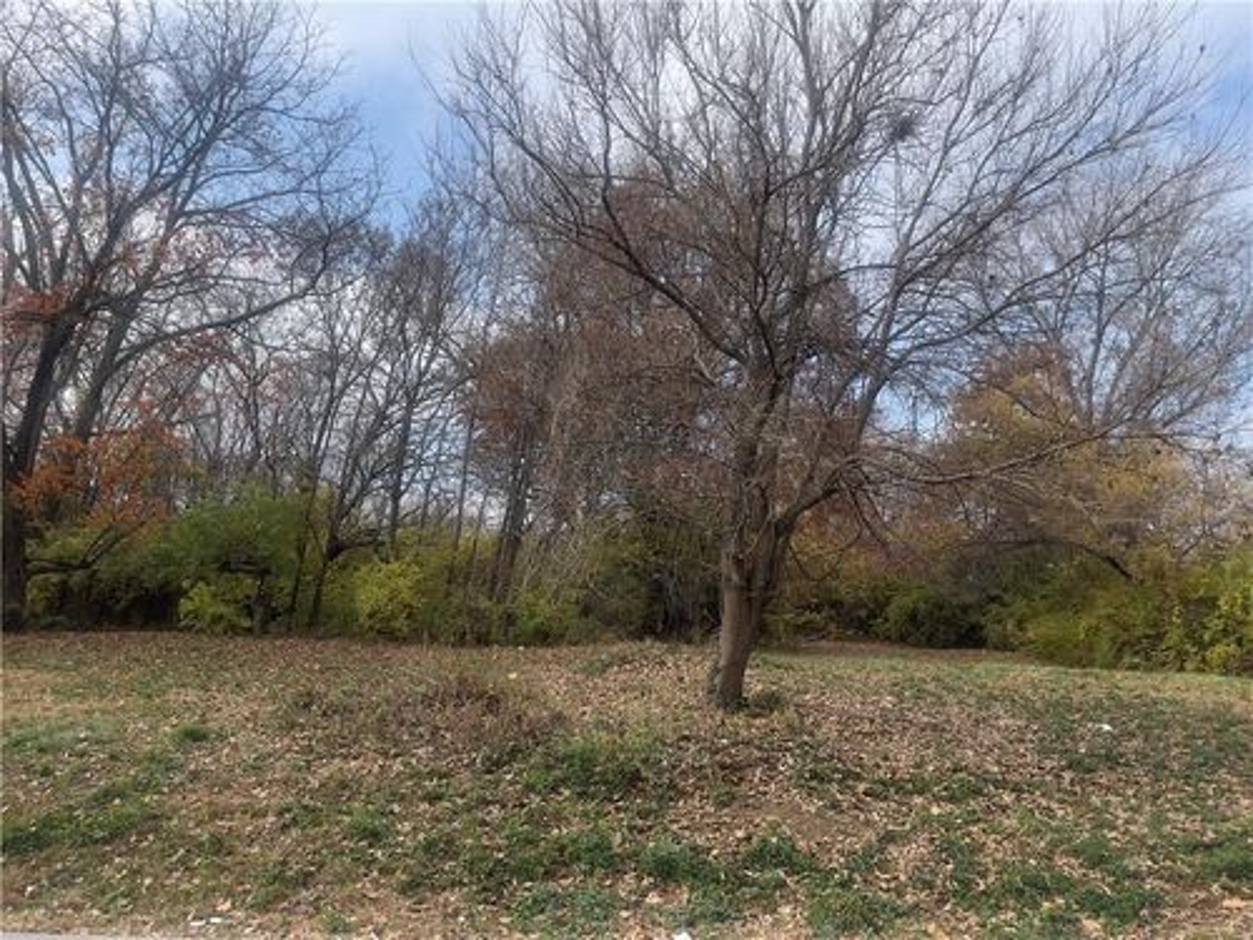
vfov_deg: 54.9
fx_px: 905
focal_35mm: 25
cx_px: 626
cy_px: 470
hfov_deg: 69.4
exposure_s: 1/1976
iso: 32
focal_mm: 5.1
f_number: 1.6
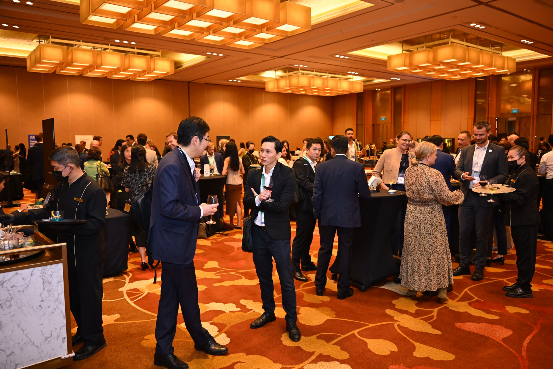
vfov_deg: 46.4
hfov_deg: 65.5
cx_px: 276
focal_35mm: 28
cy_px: 184
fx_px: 430
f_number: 2.8
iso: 1250
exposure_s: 1/160
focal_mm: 28
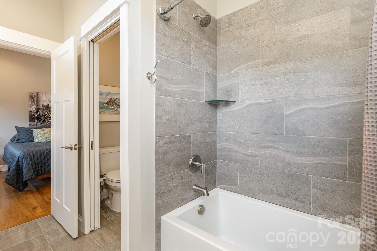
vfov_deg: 70.5
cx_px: 188
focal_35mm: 17
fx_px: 178
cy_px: 126
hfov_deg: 93.3
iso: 320
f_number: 7.1
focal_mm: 17
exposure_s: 1/80
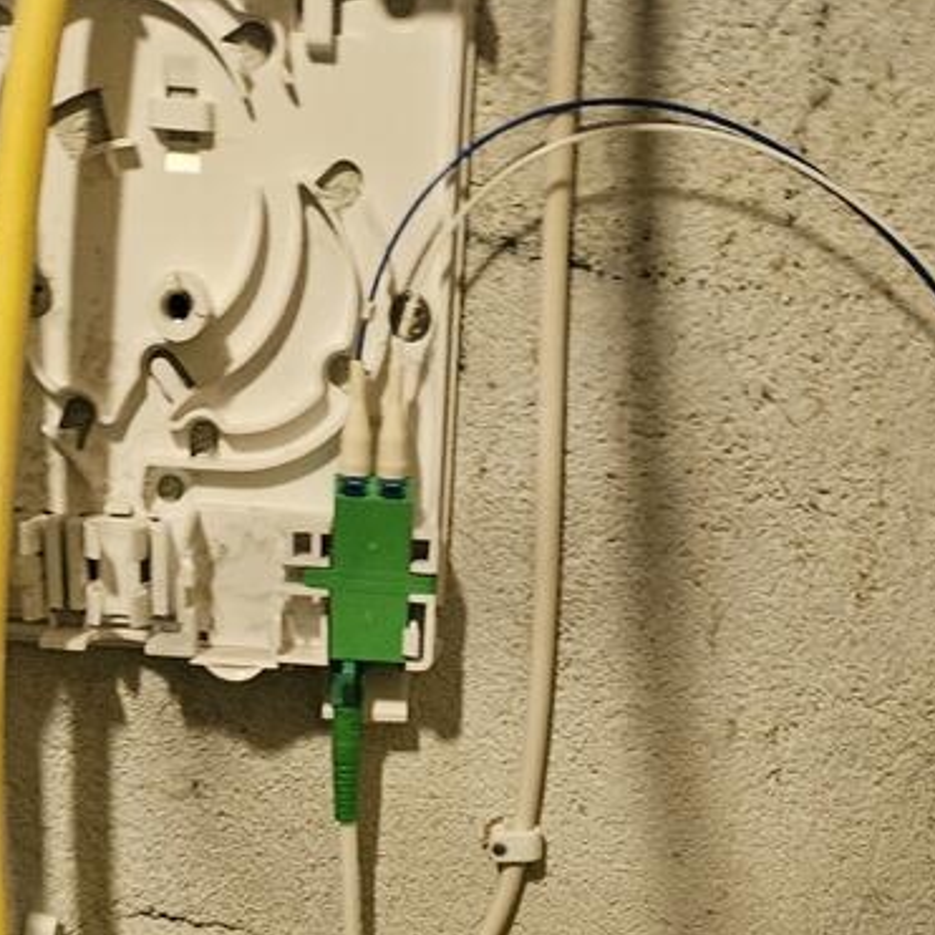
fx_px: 1925
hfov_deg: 27.3
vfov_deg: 22.2
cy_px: 1424
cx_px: 464
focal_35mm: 63
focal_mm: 5.4
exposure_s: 1/25
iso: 640
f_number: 1.8
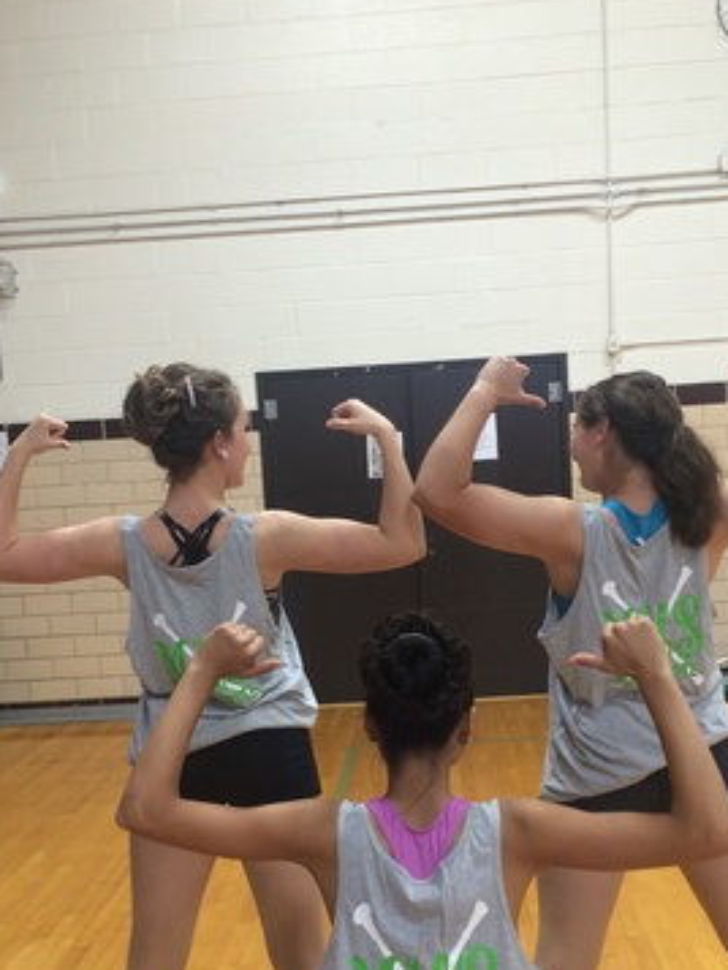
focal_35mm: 39
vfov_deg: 47.6
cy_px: 573
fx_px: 1093
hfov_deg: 36.8
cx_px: 378
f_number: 2.2
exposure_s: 1/30
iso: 100
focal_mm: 4.15
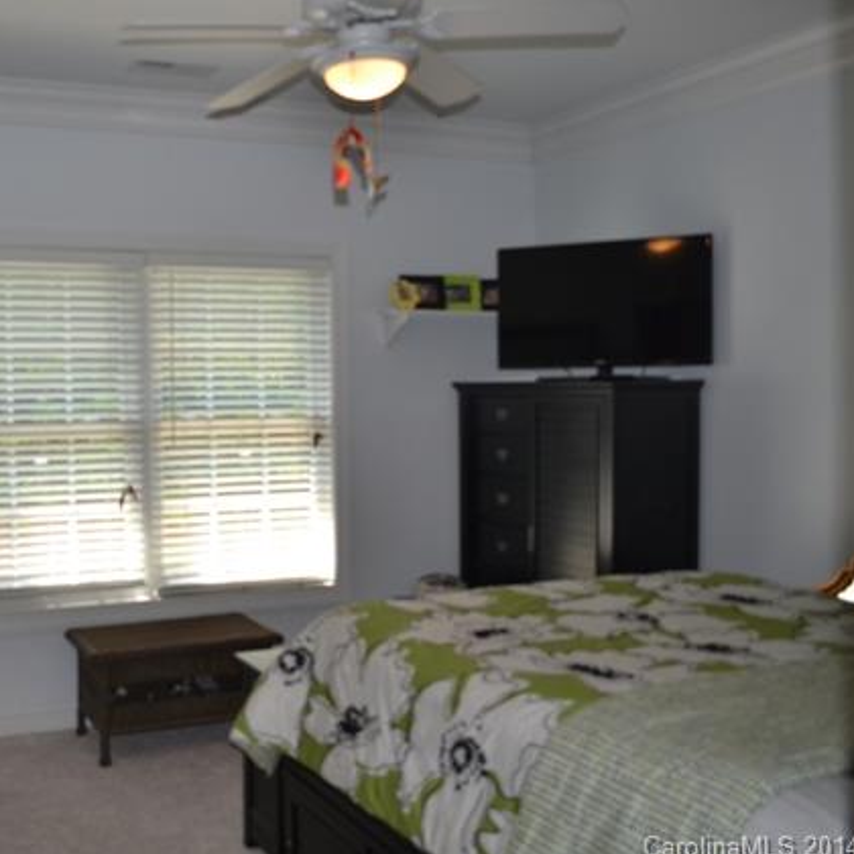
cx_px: 226
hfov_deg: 45.8
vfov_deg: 47.2
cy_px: 432
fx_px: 977
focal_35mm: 35
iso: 360
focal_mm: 18
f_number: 4
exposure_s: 1/125
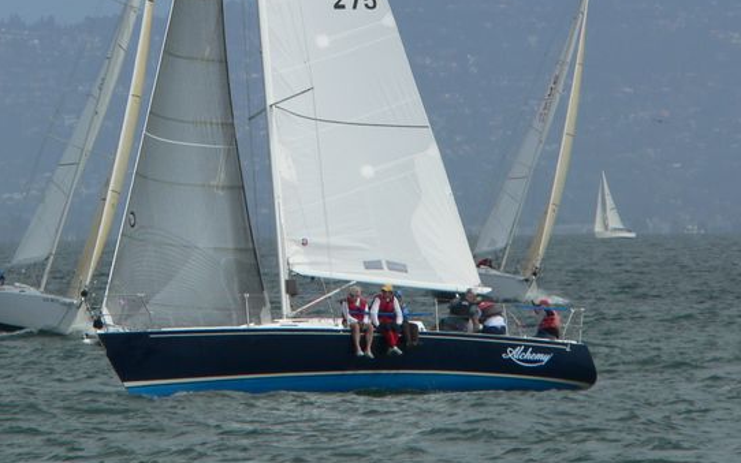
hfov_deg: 3.1
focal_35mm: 676
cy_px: 154
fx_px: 13654
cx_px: 325
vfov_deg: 1.9
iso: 80
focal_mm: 72
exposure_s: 1/640
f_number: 5.6
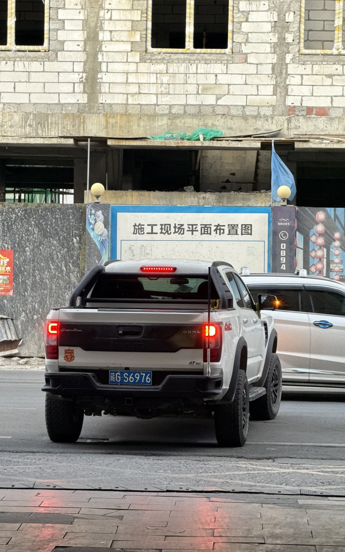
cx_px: 143
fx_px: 1926
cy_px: 277
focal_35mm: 128
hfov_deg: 10.2
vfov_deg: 16.3
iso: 250
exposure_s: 1/100
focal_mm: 15.66
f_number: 2.8
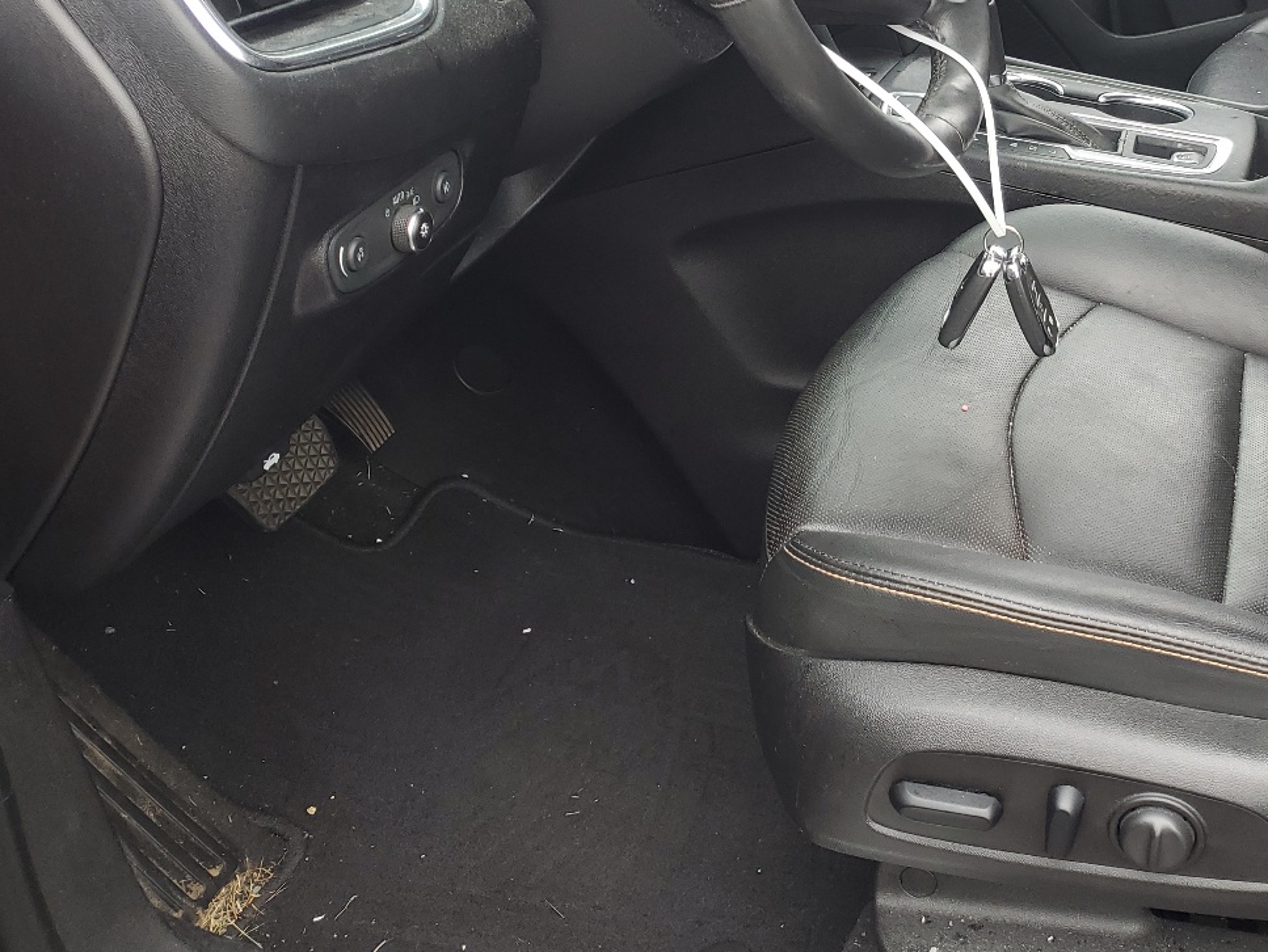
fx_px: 1576
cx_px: 1037
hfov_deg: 41.7
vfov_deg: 32.8
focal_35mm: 43
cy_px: 214
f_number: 1.5
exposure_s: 1/200
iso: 50
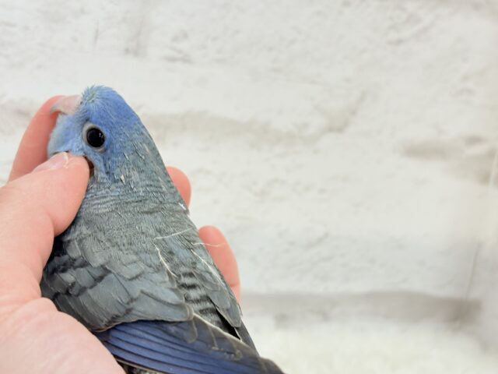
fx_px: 748
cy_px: 187
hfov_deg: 36.8
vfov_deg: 28.0
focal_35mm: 52
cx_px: 249
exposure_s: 1/50
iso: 50
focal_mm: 5.96
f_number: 1.6
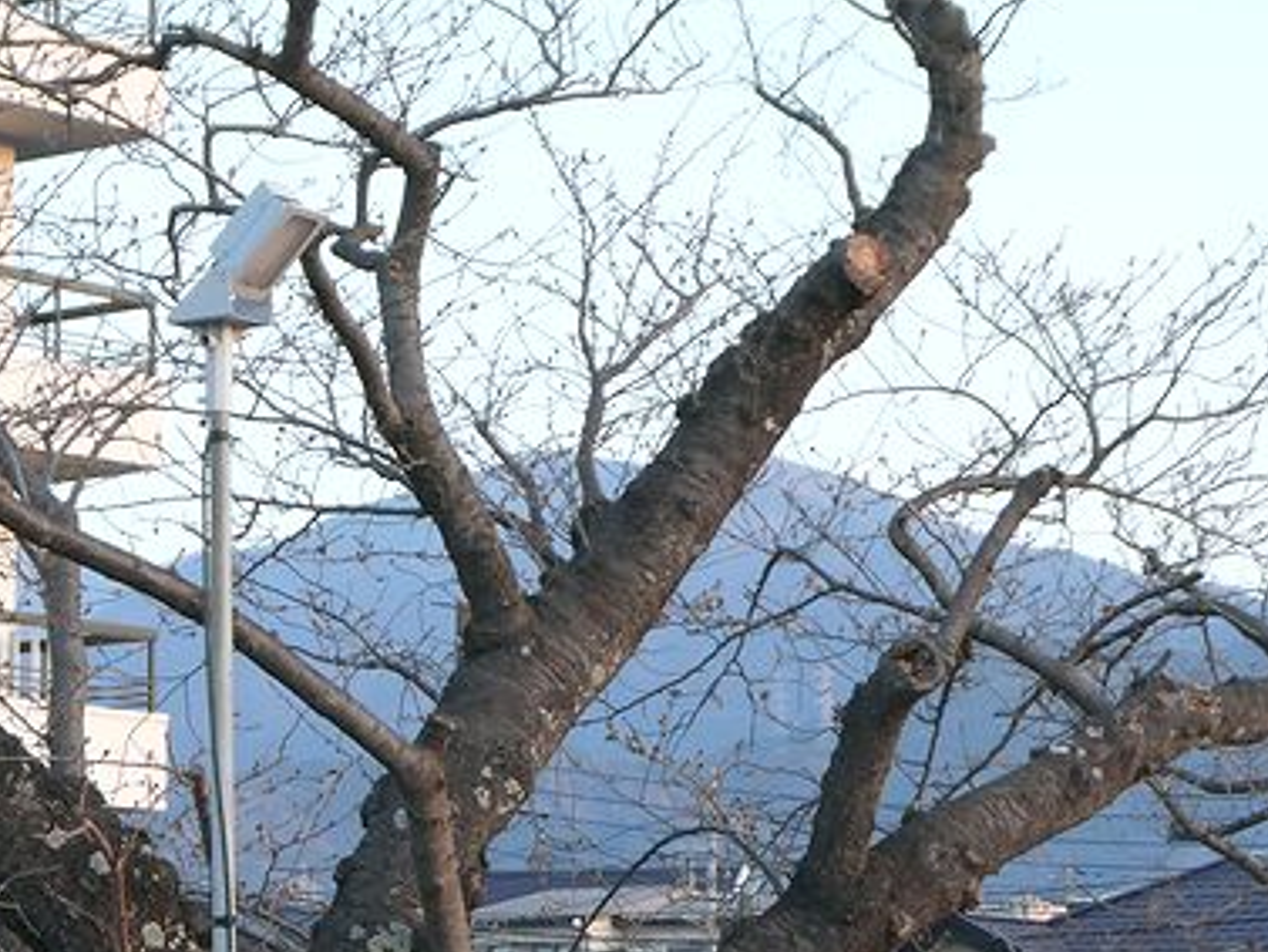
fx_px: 5057
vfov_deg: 10.7
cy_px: 807
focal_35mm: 138
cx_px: 175
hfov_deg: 14.2
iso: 160
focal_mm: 11.7
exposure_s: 1/80
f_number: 4.4
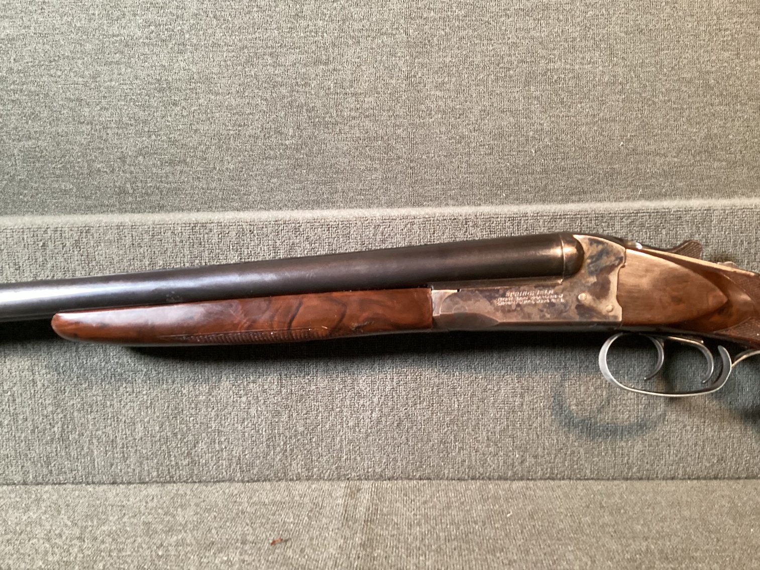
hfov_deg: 58.3
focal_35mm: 31
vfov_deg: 45.4
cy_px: 285
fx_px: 681
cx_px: 380
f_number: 2.4
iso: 400
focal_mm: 3.3
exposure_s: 1/33
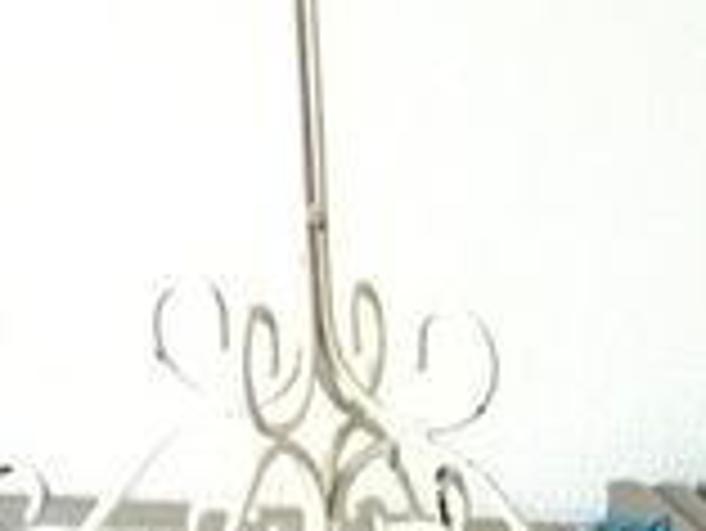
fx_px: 3776
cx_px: 2212
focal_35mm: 185
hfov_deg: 8.6
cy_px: 1674
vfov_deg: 7.1
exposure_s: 1/17
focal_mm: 4.15
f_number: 2.2
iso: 320
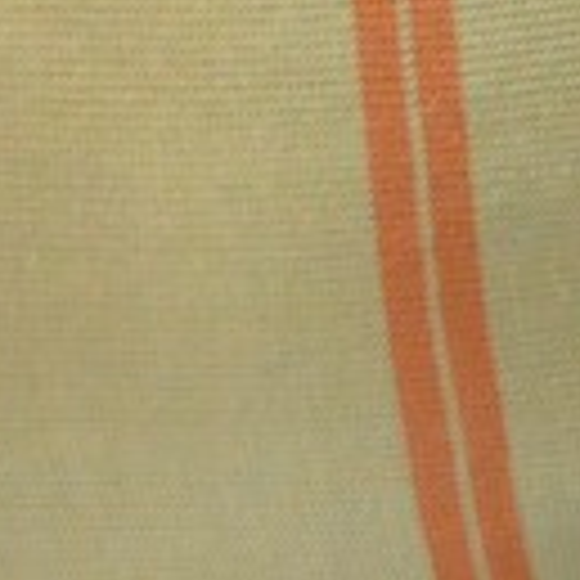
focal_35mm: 549
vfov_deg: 3.2
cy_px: 758
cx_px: 1308
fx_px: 10407
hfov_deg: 3.2
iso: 1250
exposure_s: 1/30
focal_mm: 30
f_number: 3.8
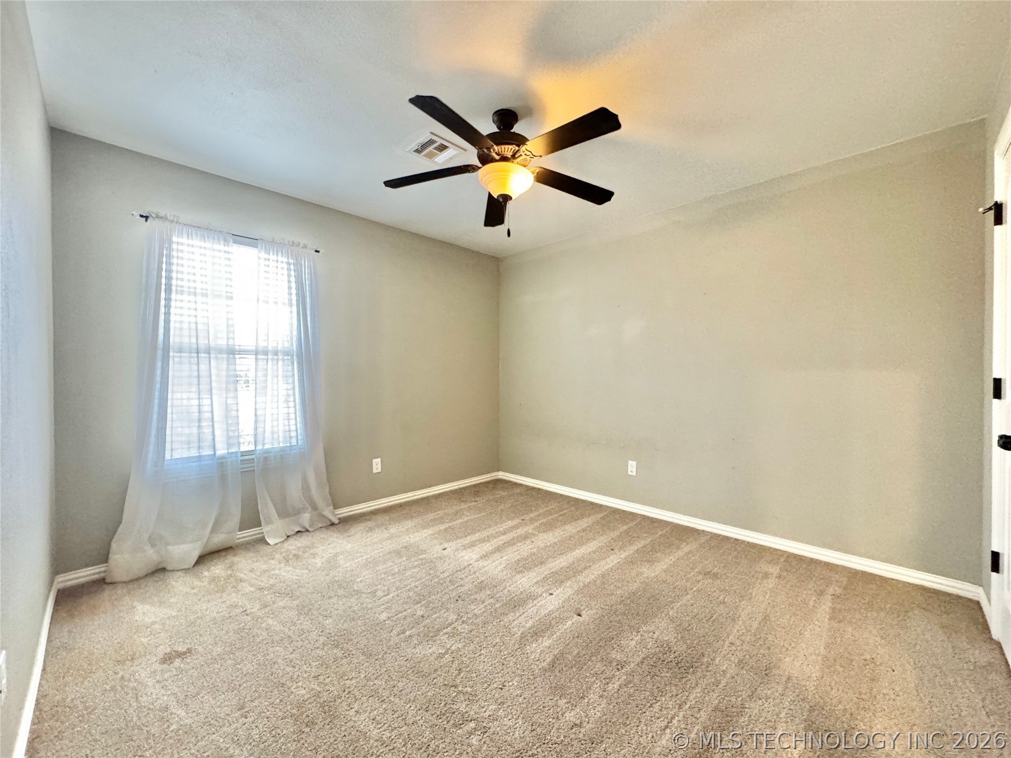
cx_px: 506
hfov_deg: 102.1
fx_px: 409
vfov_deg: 85.7
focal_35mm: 14
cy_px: 379
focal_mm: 2.22
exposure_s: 1/60
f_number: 2.2
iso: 640
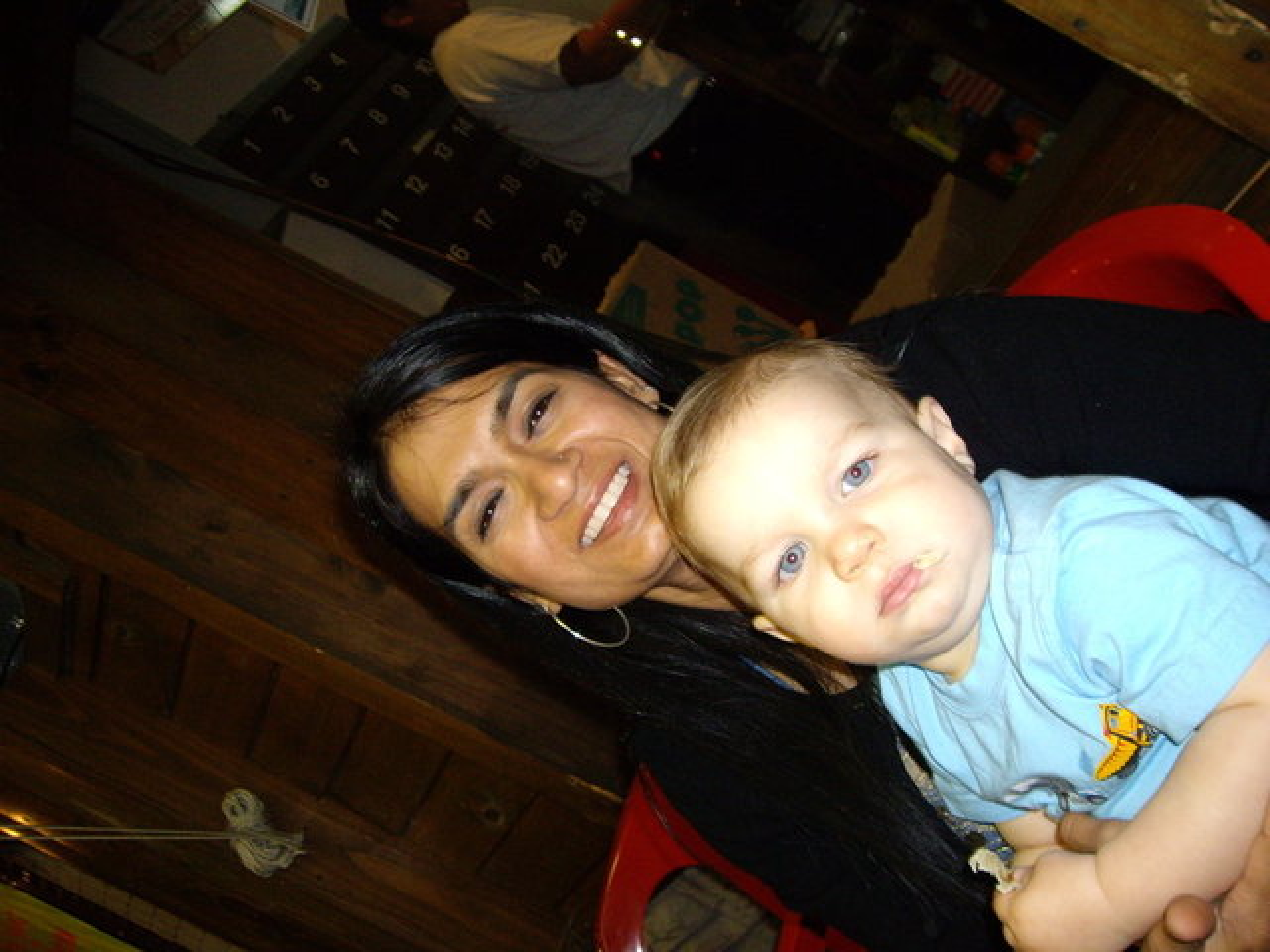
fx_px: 1394
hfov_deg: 49.0
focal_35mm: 38
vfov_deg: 37.7
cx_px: 635
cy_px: 476
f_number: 2.7
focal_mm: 6.2
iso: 200
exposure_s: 1/40
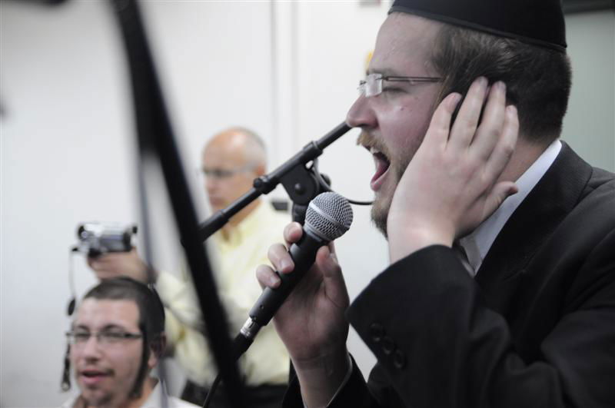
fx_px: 1075
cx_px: 308
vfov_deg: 21.5
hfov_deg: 31.9
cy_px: 204
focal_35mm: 63
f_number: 2.8
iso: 800
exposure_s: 1/125
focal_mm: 42
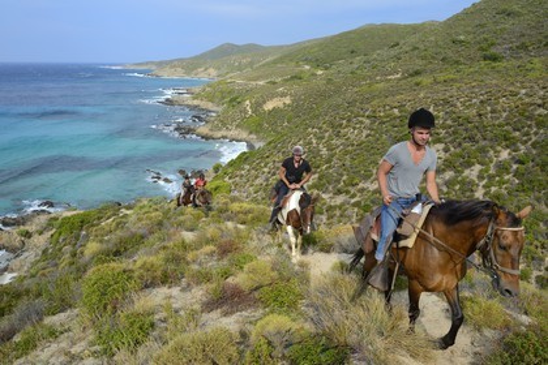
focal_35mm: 24
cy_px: 182
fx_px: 365
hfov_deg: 73.7
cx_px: 274
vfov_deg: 53.1
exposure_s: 1/640
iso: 400
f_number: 10
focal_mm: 24
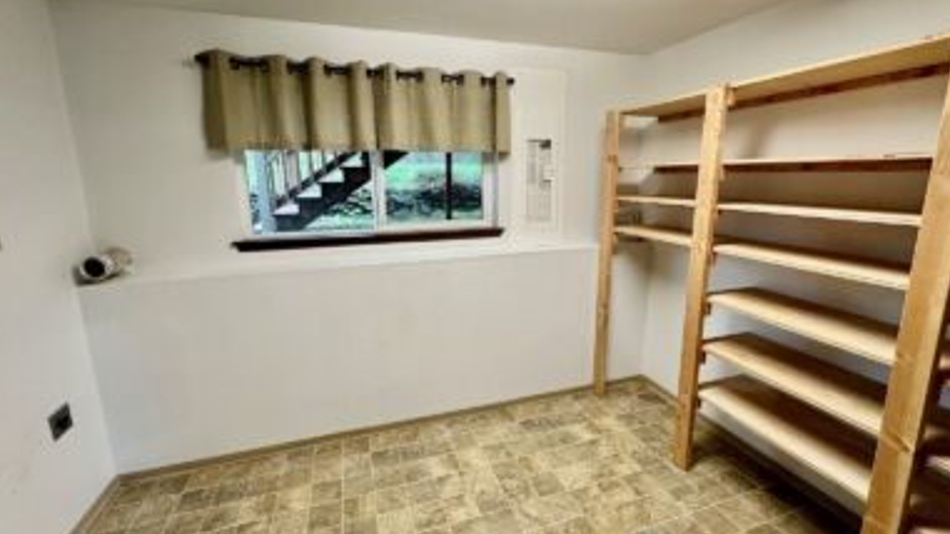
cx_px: 479
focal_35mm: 16
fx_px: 403
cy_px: 250
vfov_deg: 67.0
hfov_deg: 99.4
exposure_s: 1/60
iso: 160
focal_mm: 2.22
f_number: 2.2
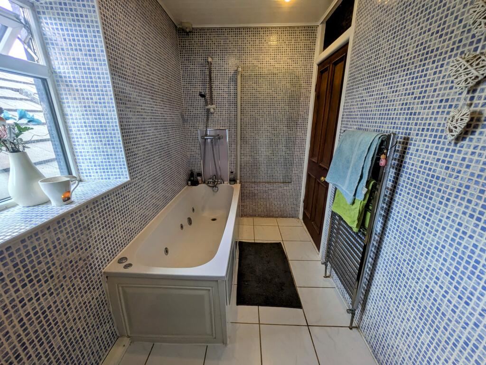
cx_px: 243
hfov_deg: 102.0
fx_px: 197
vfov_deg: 85.7
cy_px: 182
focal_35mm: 14
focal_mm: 1.83
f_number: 2.2
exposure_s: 1/50
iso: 48
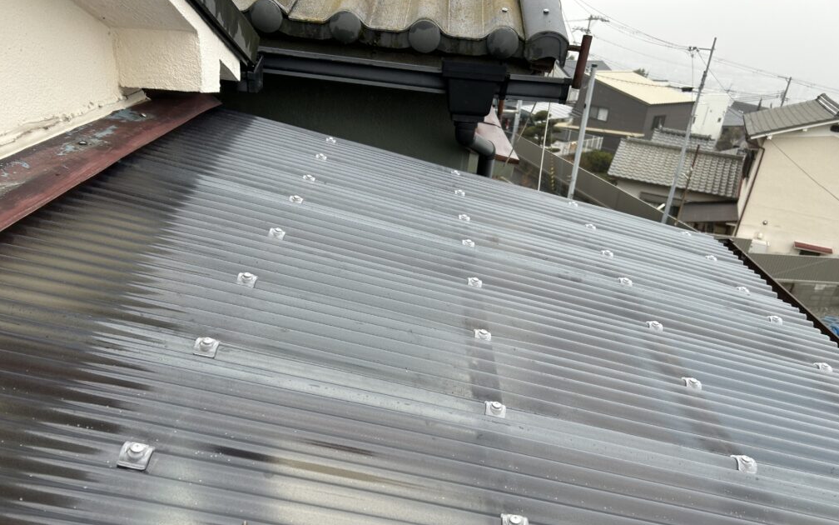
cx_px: 425
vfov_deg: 44.3
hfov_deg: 66.5
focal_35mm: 28
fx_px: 640
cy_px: 313
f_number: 1.5
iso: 50
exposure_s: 1/714
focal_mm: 5.7
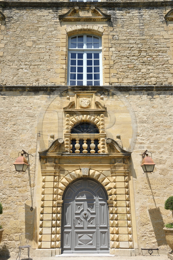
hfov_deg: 41.1
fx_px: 231
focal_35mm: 32
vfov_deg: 58.7
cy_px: 130
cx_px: 86
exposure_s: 1/250
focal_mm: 32
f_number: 13
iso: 200
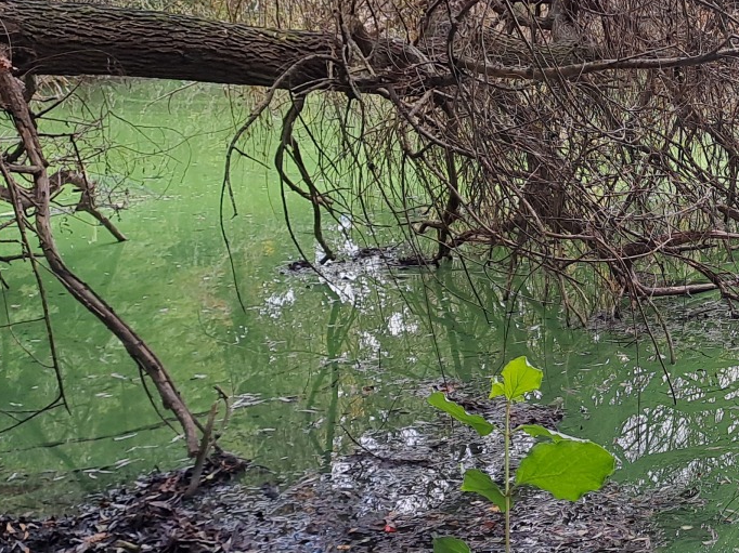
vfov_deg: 26.3
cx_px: 751
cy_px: 389
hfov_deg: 32.0
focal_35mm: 55
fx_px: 1174
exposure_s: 1/100
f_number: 1.8
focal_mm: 4.65
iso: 40
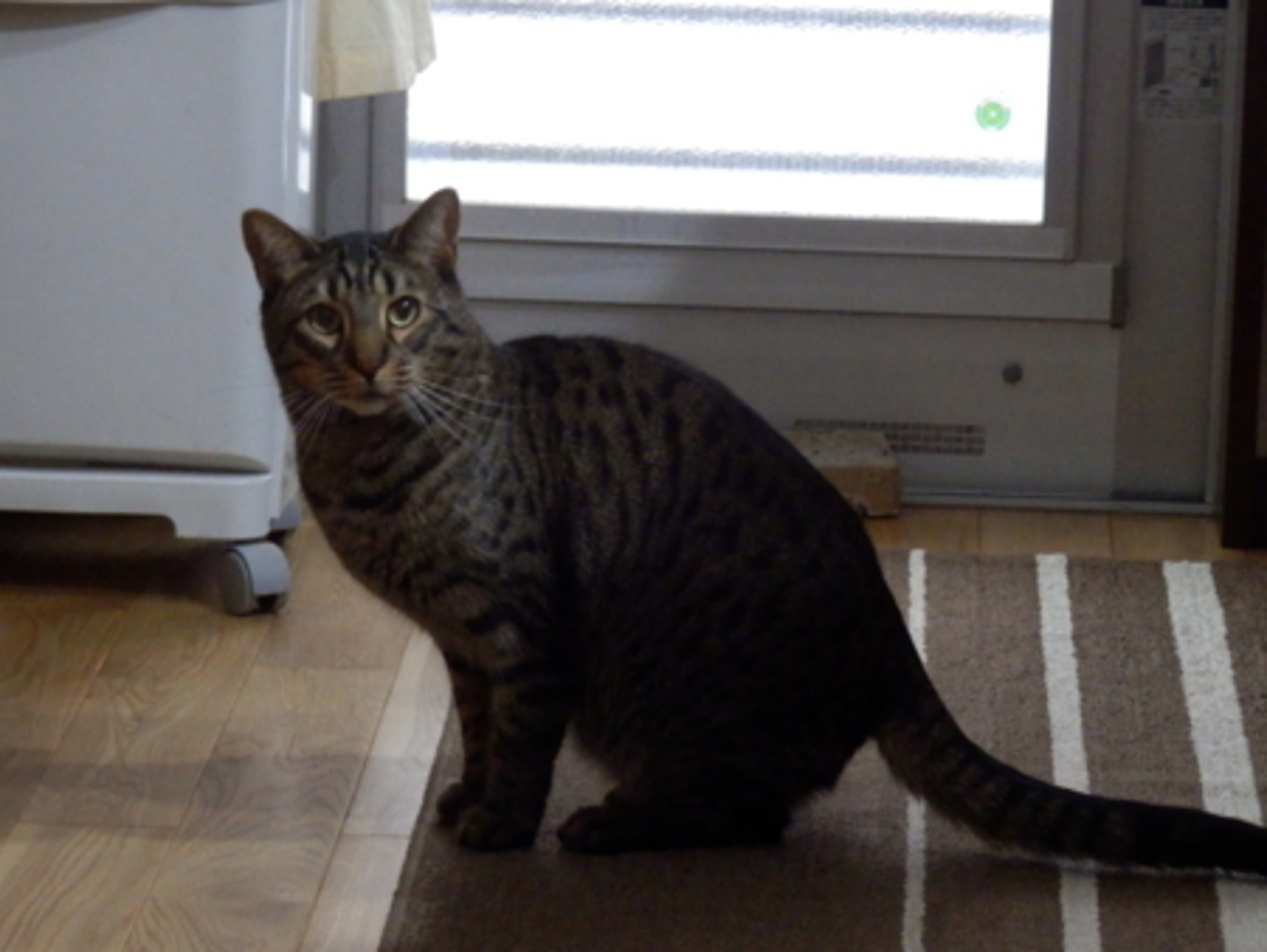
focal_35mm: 169
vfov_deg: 8.8
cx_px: 634
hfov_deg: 11.7
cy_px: 476
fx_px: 6189
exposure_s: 1/5
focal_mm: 30.2
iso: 1600
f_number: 5.7
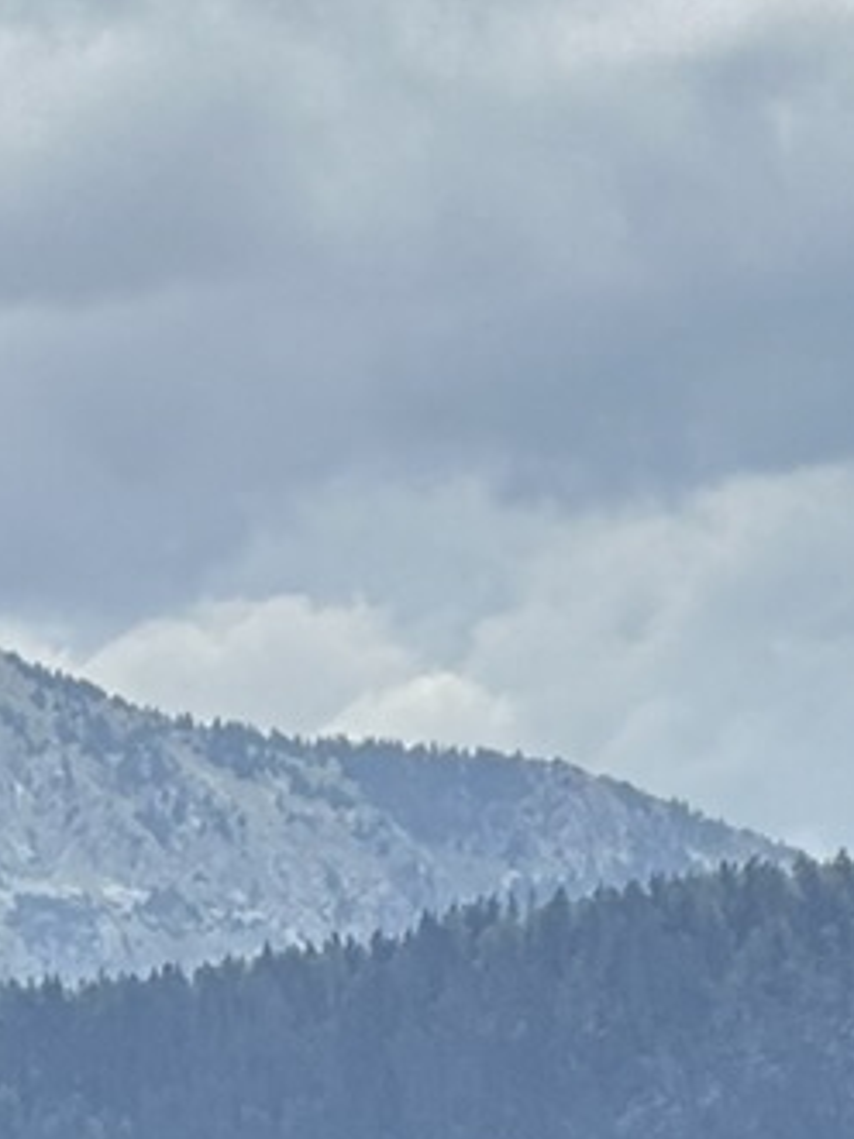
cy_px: 2171
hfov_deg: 3.1
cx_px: 627
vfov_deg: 4.1
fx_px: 15668
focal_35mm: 476
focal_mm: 9
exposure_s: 1/867
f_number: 2.8
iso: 32
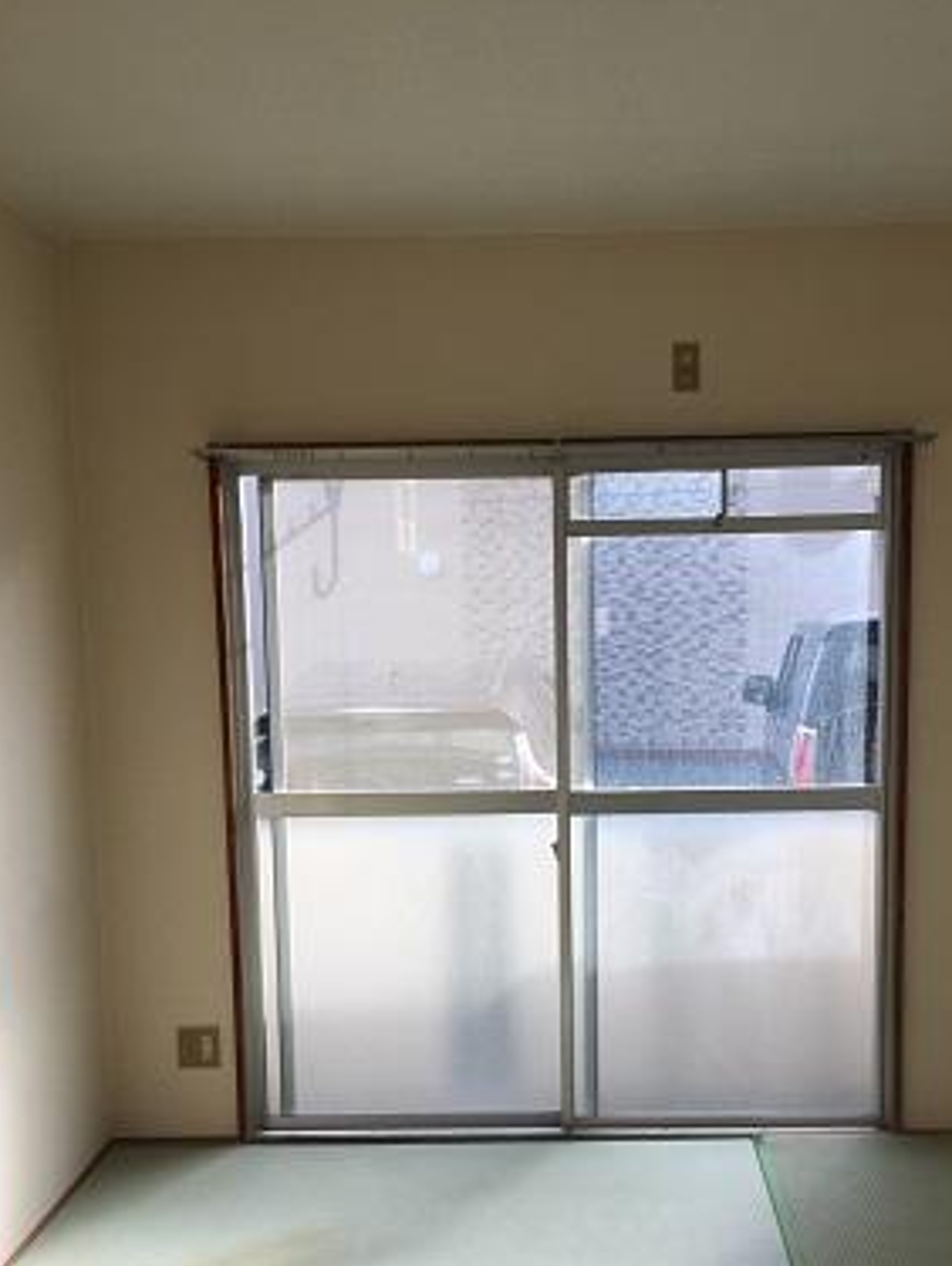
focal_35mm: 36
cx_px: 557
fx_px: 1318
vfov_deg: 50.9
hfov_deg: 39.6
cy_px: 770
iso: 32
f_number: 2.2
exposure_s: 1/196
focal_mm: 4.2
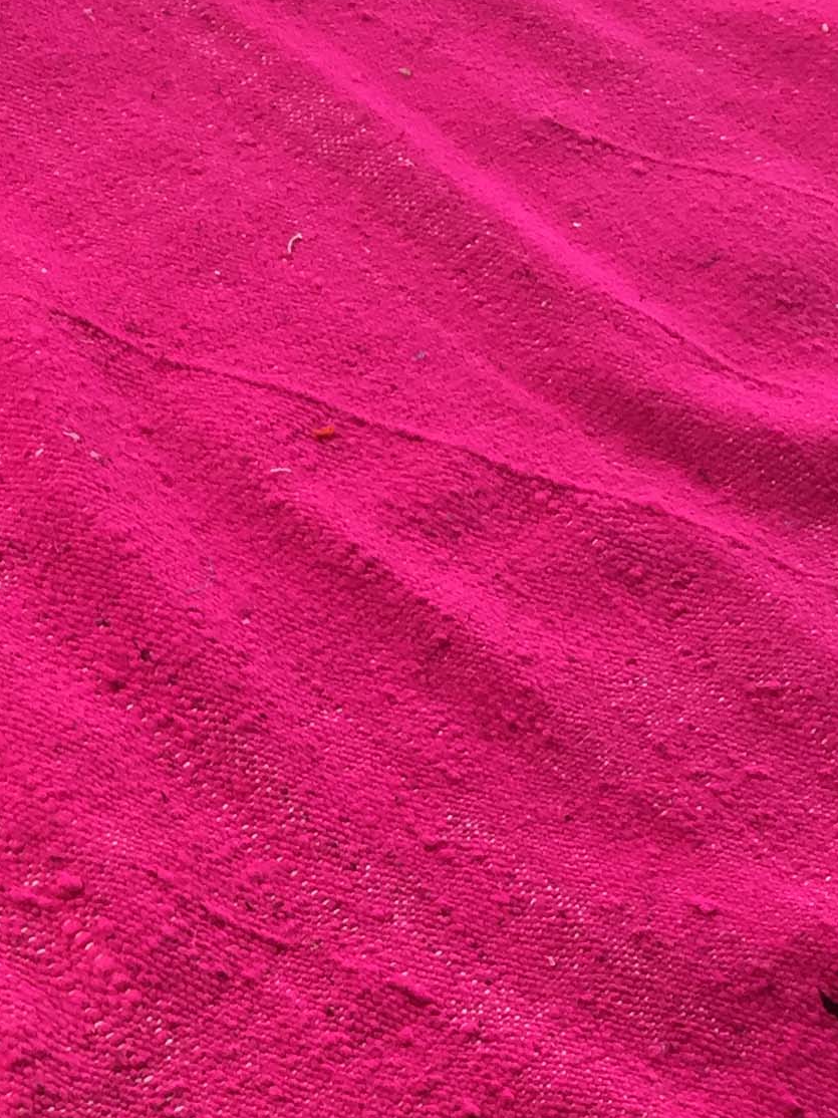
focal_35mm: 85
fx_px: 2745
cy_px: 1119
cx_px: -11
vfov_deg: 22.2
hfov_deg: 17.0
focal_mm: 4.15
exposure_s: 1/33
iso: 32
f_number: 2.2
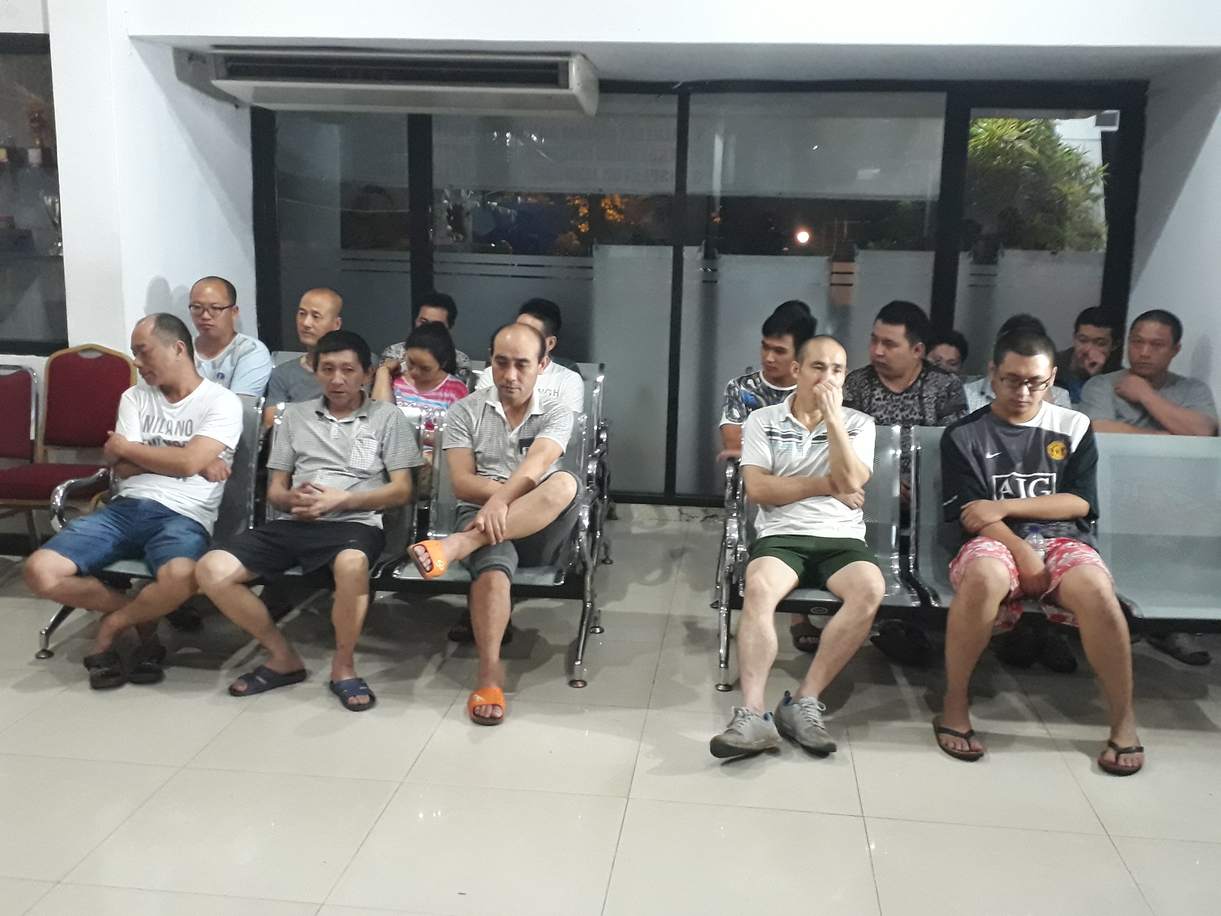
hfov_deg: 65.3
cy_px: 458
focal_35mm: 27
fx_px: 952
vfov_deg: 51.4
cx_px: 610
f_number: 1.9
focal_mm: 3.6
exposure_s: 1/17
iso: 400
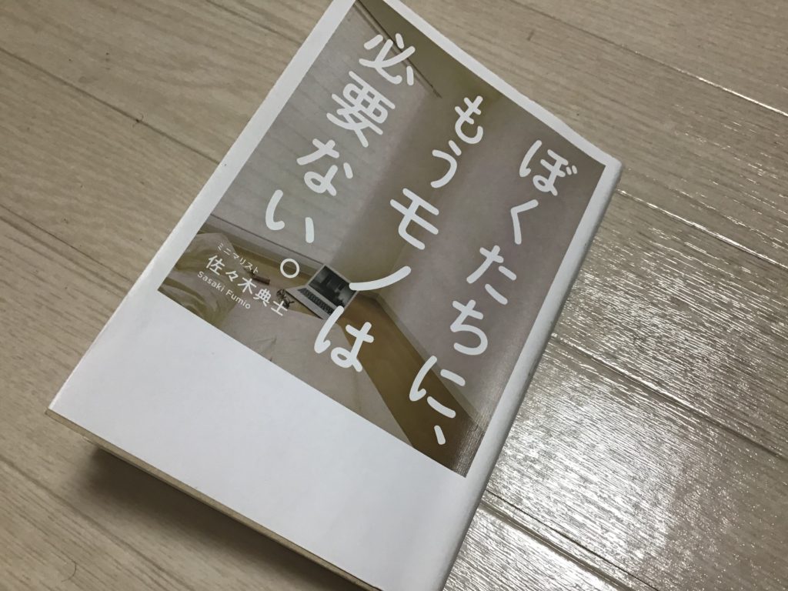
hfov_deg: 58.4
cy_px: 296
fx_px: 706
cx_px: 394
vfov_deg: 45.4
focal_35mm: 31
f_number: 2.4
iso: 64
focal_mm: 3.3
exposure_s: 1/30
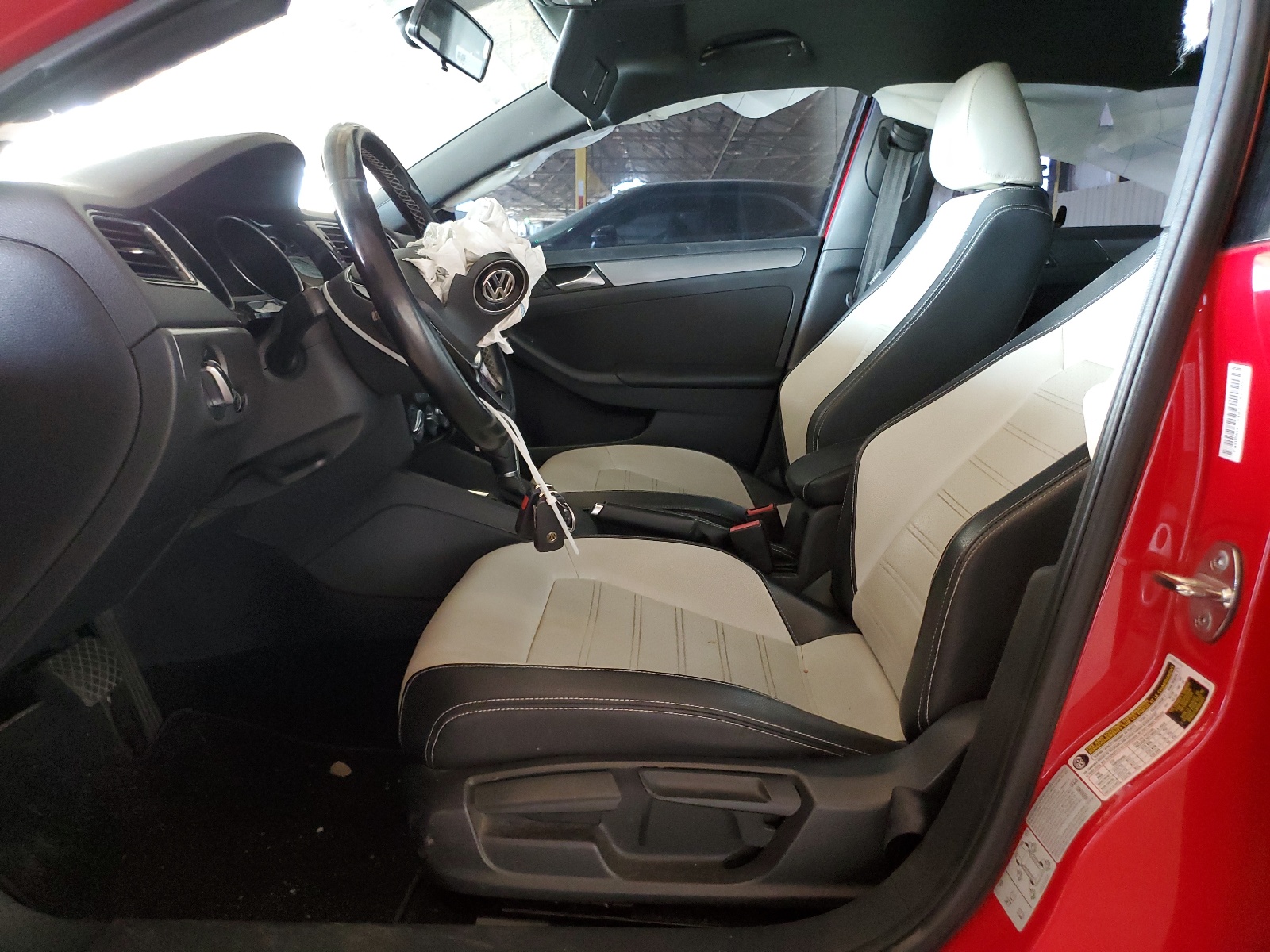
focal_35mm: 26
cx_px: 635
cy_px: 476
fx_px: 954
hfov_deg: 67.3
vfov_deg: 53.1
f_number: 1.5
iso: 301
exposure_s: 1/50
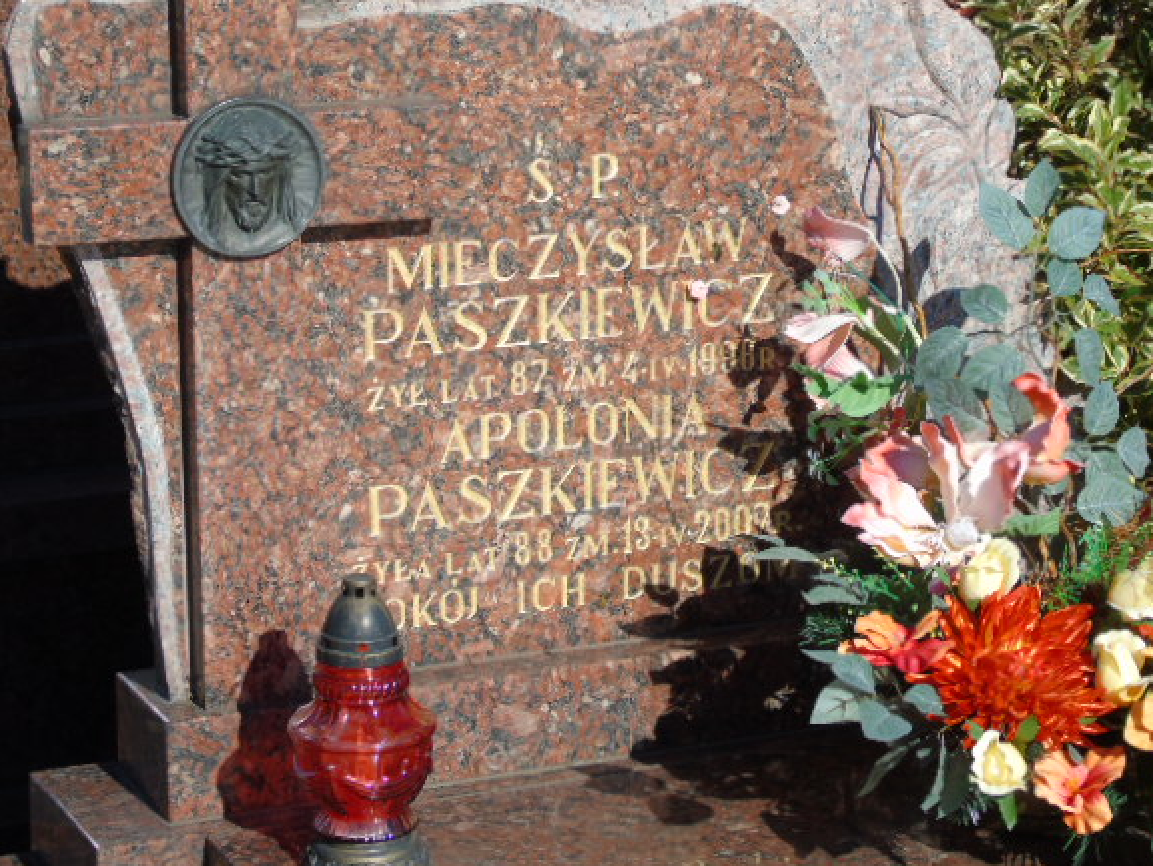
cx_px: 634
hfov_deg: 18.9
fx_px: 3466
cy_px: 411
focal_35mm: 104
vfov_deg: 14.2
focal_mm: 17
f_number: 4.3
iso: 80
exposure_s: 1/500
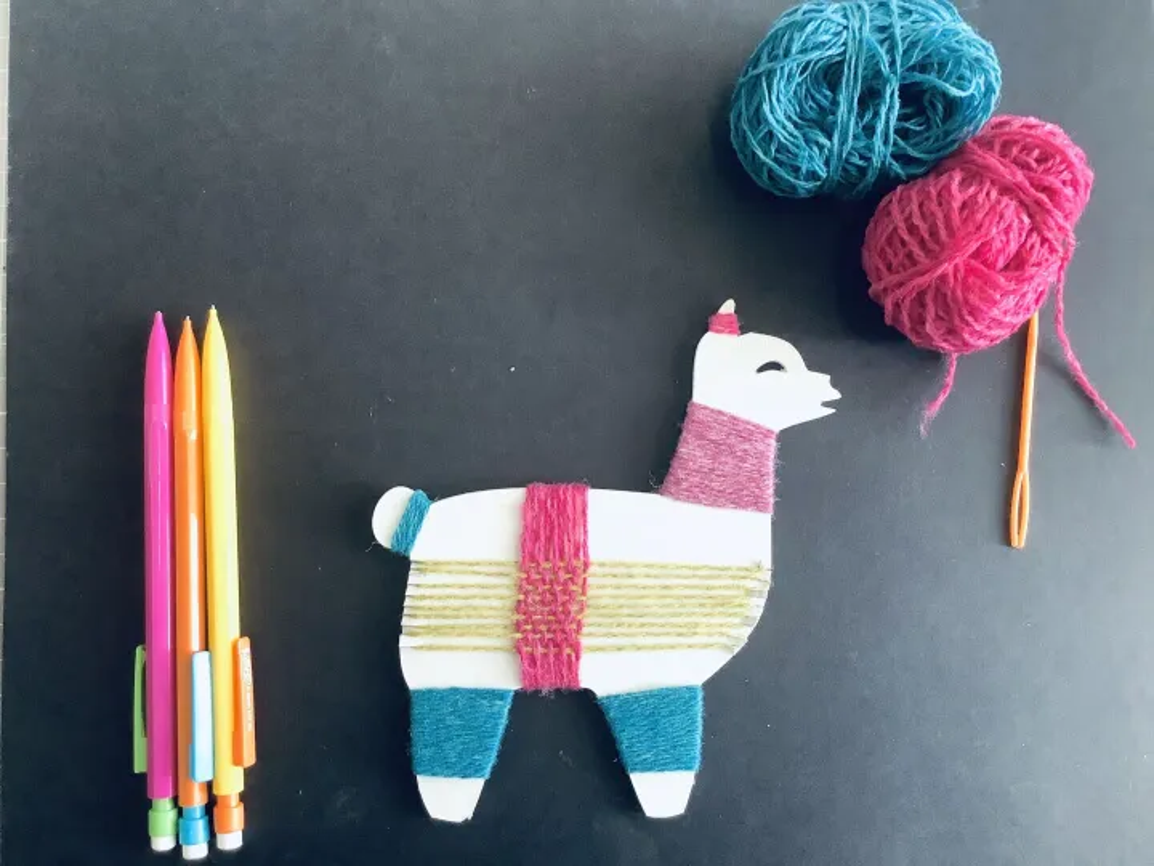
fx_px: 1033
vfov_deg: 45.4
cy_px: 433
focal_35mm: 31
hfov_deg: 58.4
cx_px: 577
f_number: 2.4
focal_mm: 3.3
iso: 200
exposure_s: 1/50
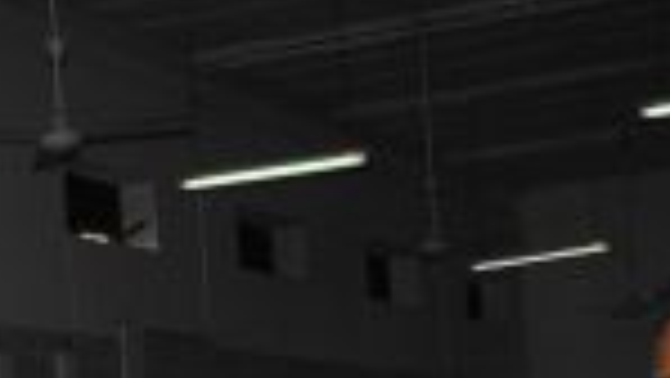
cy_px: 891
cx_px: -90
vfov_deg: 7.5
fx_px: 2702
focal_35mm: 152
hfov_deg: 13.8
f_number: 7.1
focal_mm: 24
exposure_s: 1/125
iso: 200
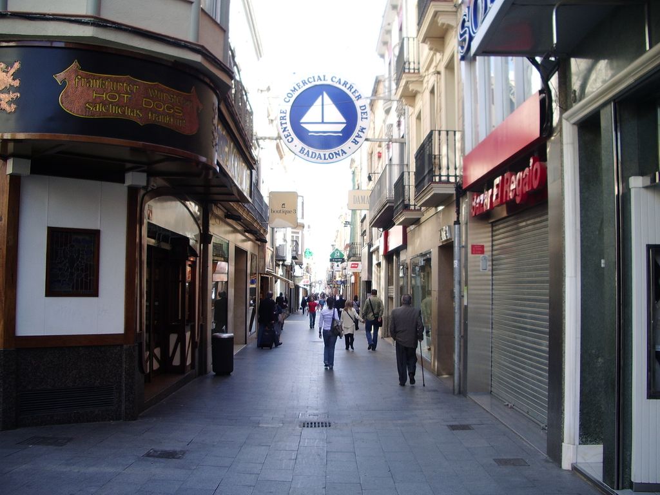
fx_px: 667
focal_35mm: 35
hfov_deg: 52.6
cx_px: 330
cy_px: 248
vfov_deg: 40.7
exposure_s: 1/100
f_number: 2.6
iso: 50
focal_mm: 5.8
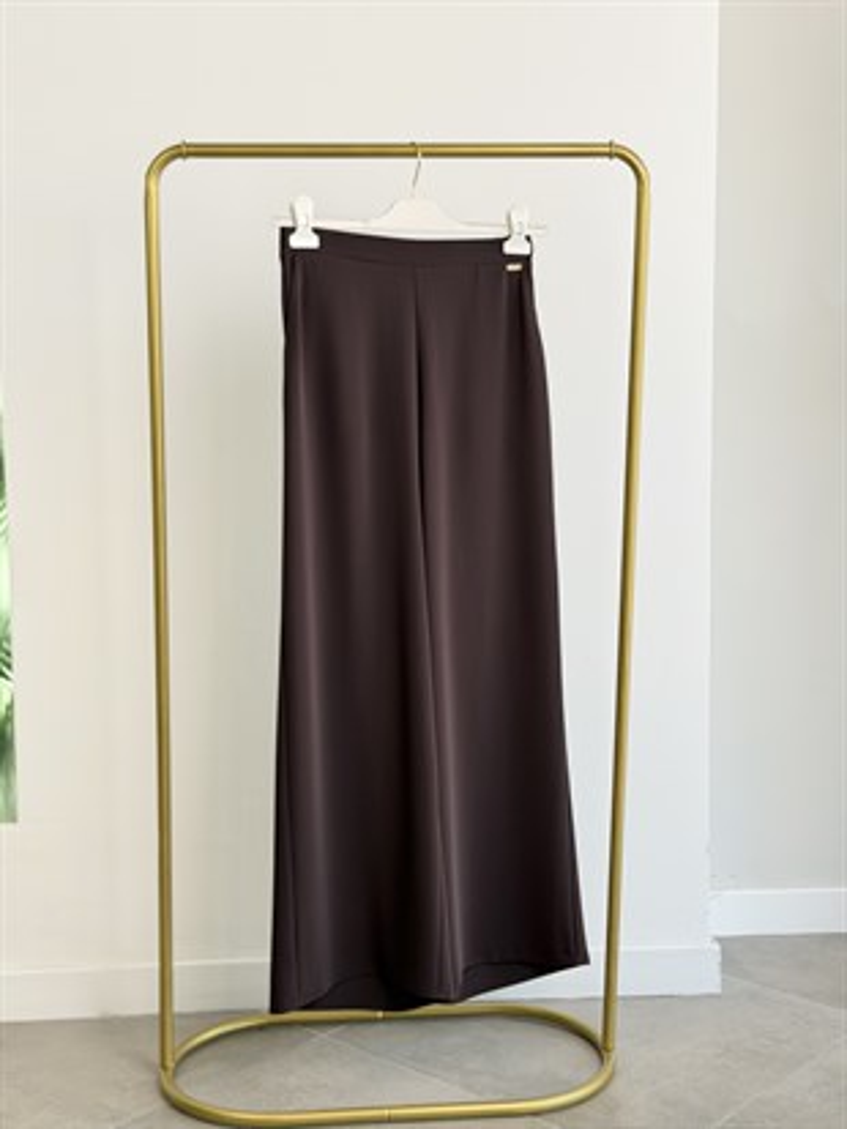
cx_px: 424
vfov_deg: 39.6
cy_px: 564
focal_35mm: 48
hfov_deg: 30.3
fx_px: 1565
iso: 64
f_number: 1.78
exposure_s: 1/186
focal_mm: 6.76
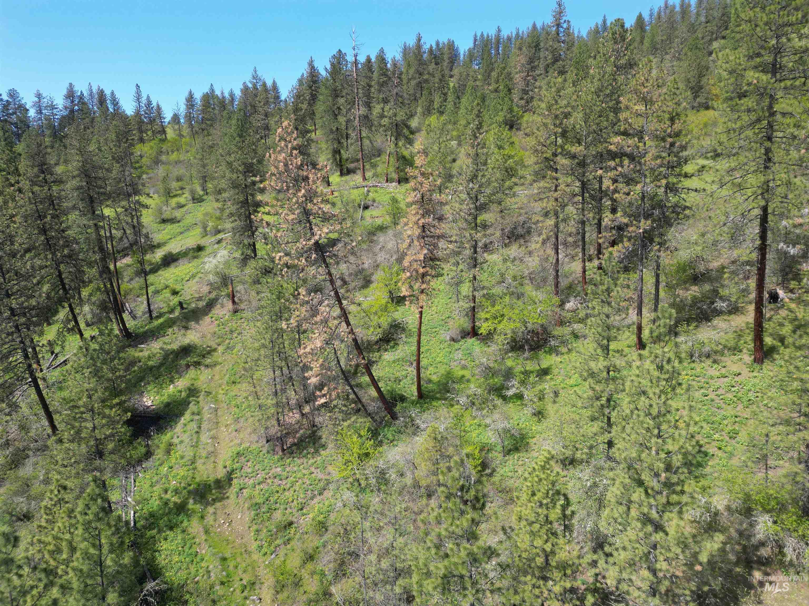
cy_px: 303
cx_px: 404
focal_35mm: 24
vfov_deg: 56.8
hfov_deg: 71.6
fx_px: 561
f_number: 1.7
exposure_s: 1/1250
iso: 110
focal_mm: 6.72
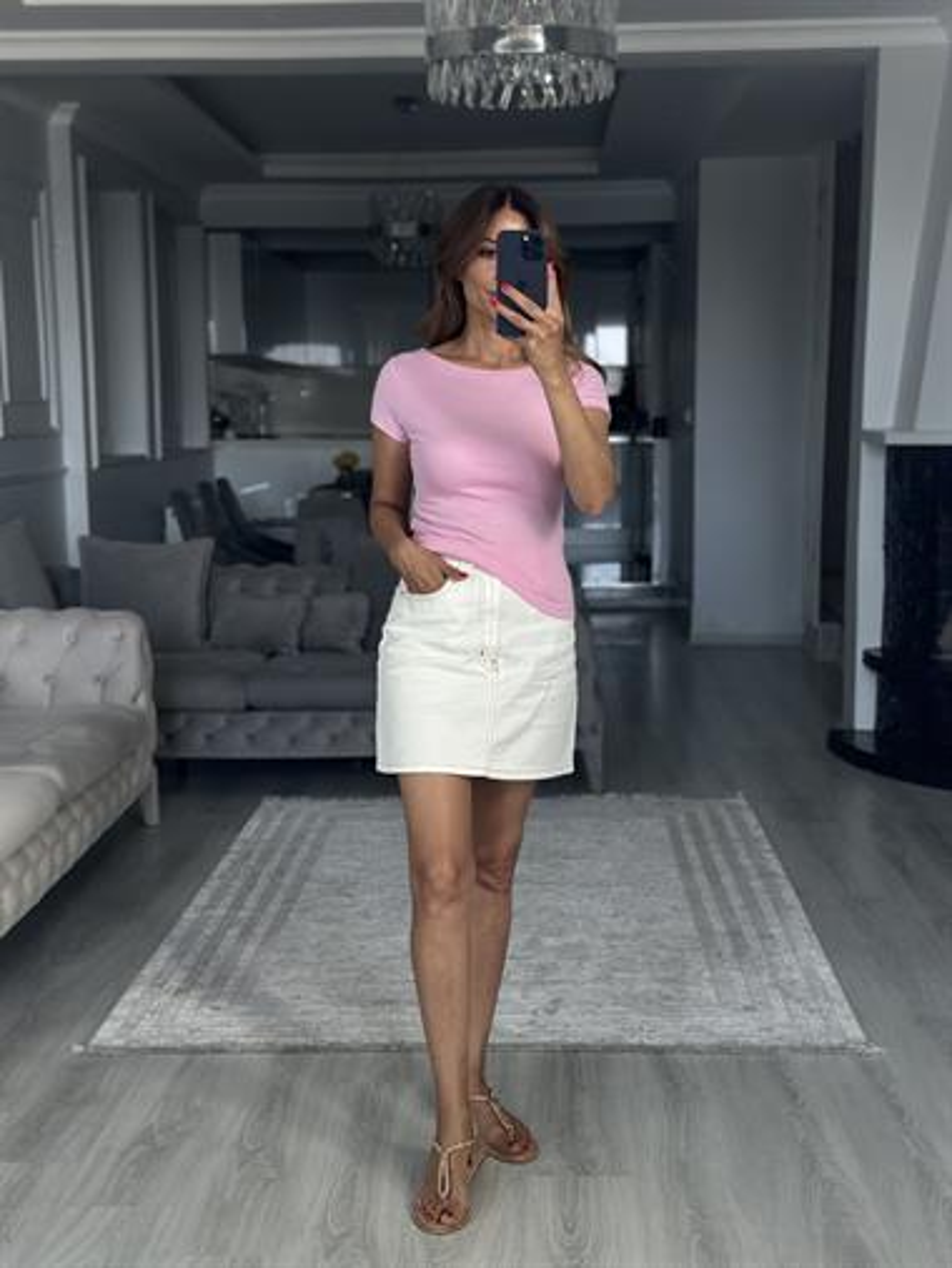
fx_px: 1759
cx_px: 476
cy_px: 634
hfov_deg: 30.3
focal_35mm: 48
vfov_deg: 39.6
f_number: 1.78
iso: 100
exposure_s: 1/158
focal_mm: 6.86
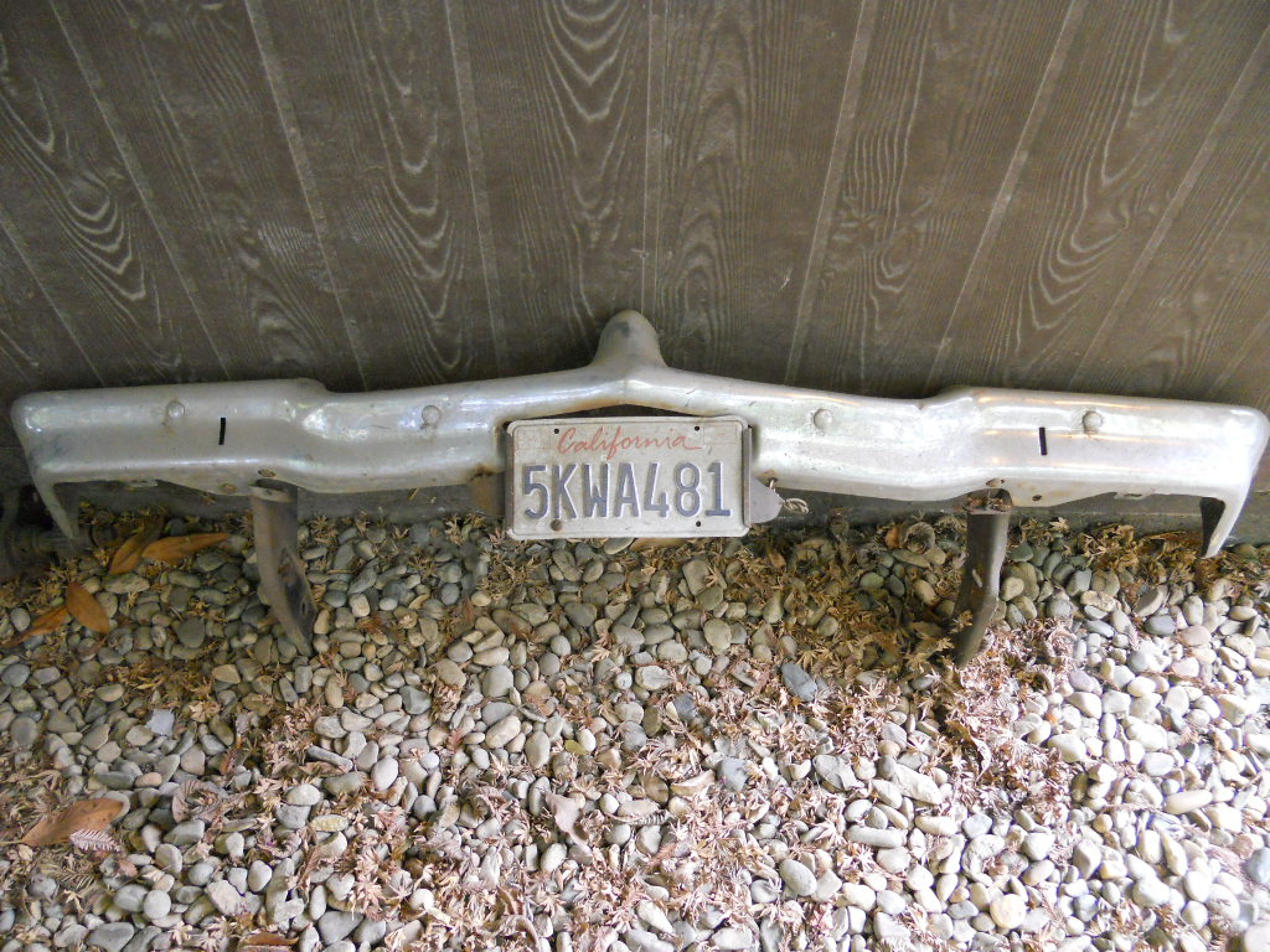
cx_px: 635
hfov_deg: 65.3
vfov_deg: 51.4
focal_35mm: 27
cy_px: 476
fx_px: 991
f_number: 3.2
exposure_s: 1/50
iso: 400
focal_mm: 4.9
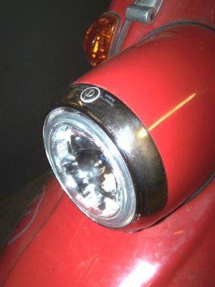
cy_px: 144
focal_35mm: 38
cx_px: 108
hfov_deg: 37.7
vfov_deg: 49.0
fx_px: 315
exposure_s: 1/60
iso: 80
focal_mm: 6.3
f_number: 2.8
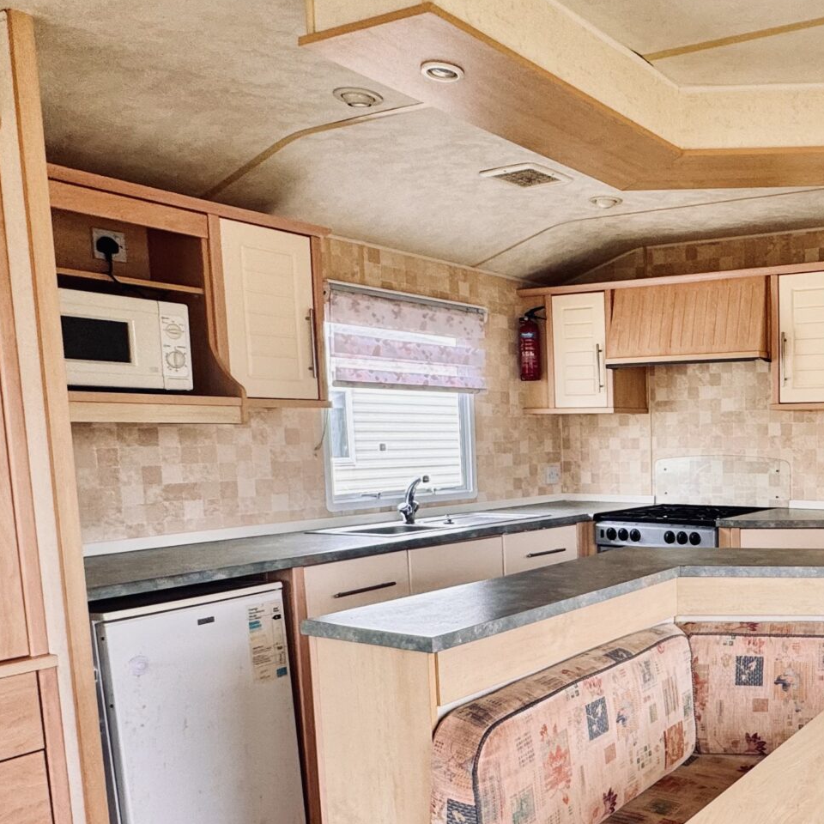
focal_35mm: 33
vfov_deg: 48.9
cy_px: 551
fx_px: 889
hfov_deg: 44.5
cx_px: 767
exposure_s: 1/99
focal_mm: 2.22
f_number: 2.2
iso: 125
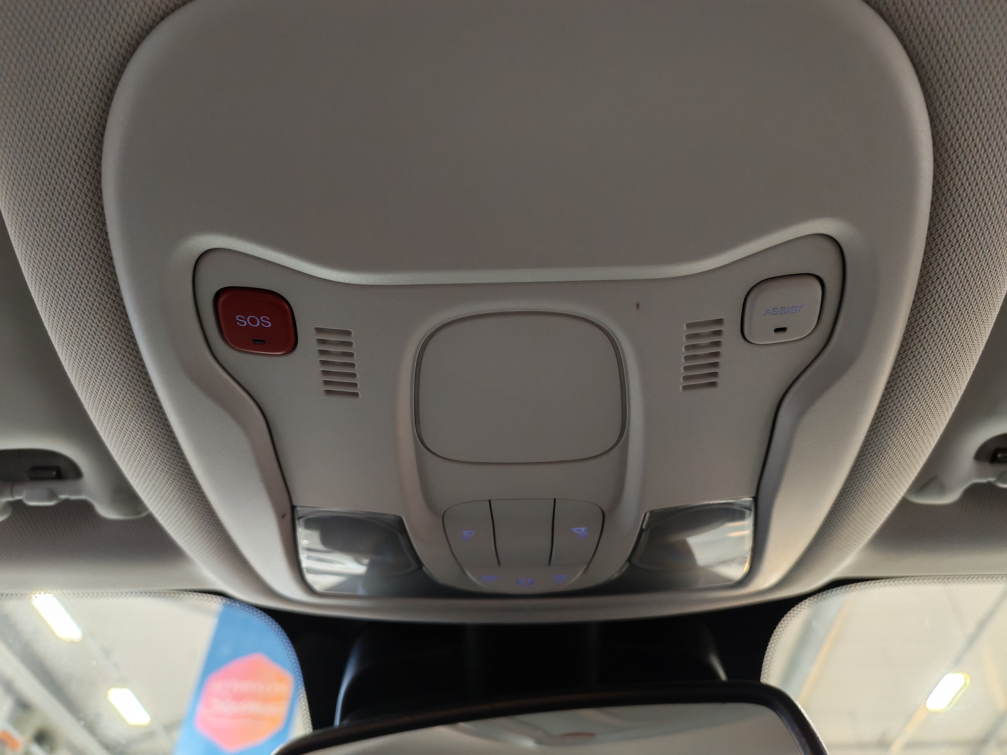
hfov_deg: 65.3
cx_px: 504
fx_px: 785
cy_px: 378
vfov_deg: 51.4
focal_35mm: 27
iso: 1000
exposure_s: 1/50
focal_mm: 6.12
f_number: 1.9
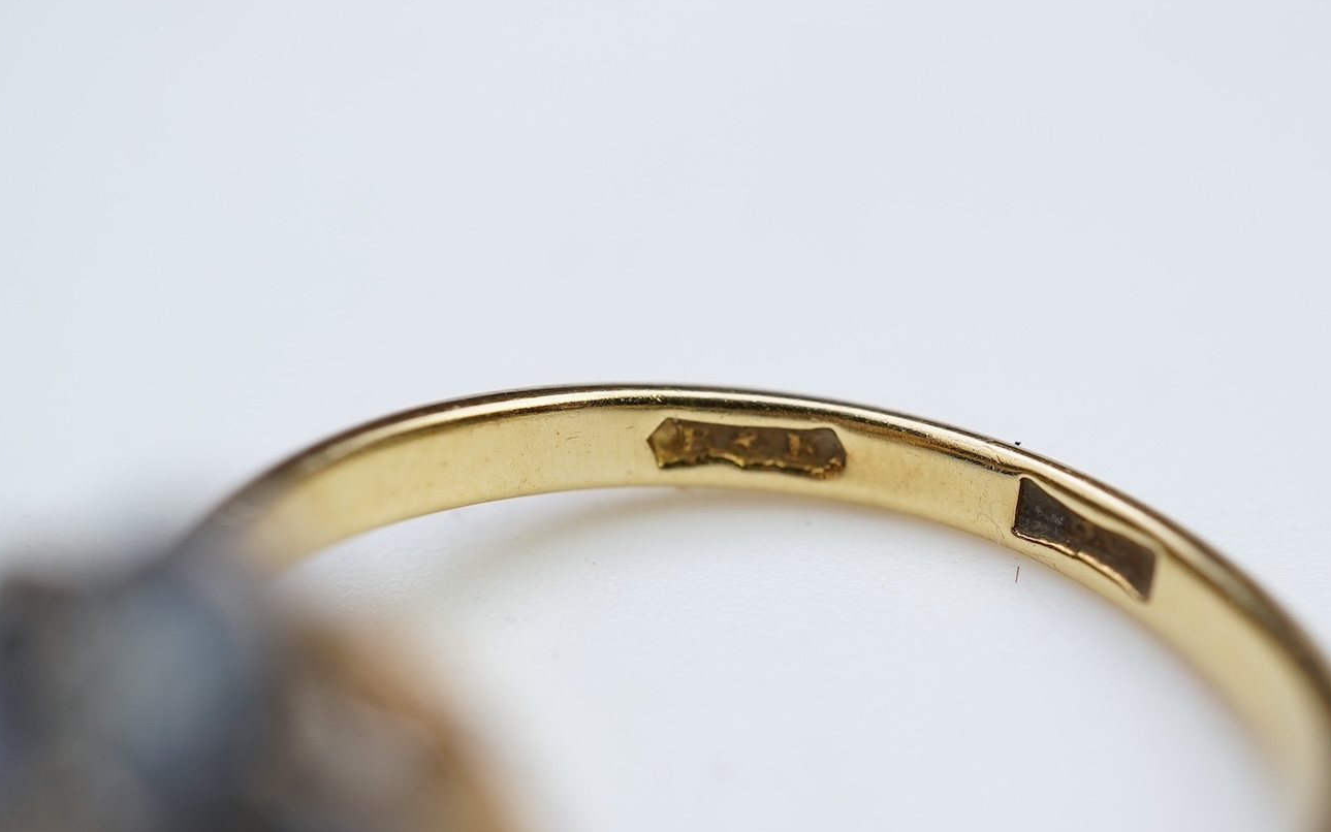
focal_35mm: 70
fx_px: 2540
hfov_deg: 29.1
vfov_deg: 18.6
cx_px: 923
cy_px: 498
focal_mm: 30
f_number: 11
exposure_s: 1/25
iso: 250
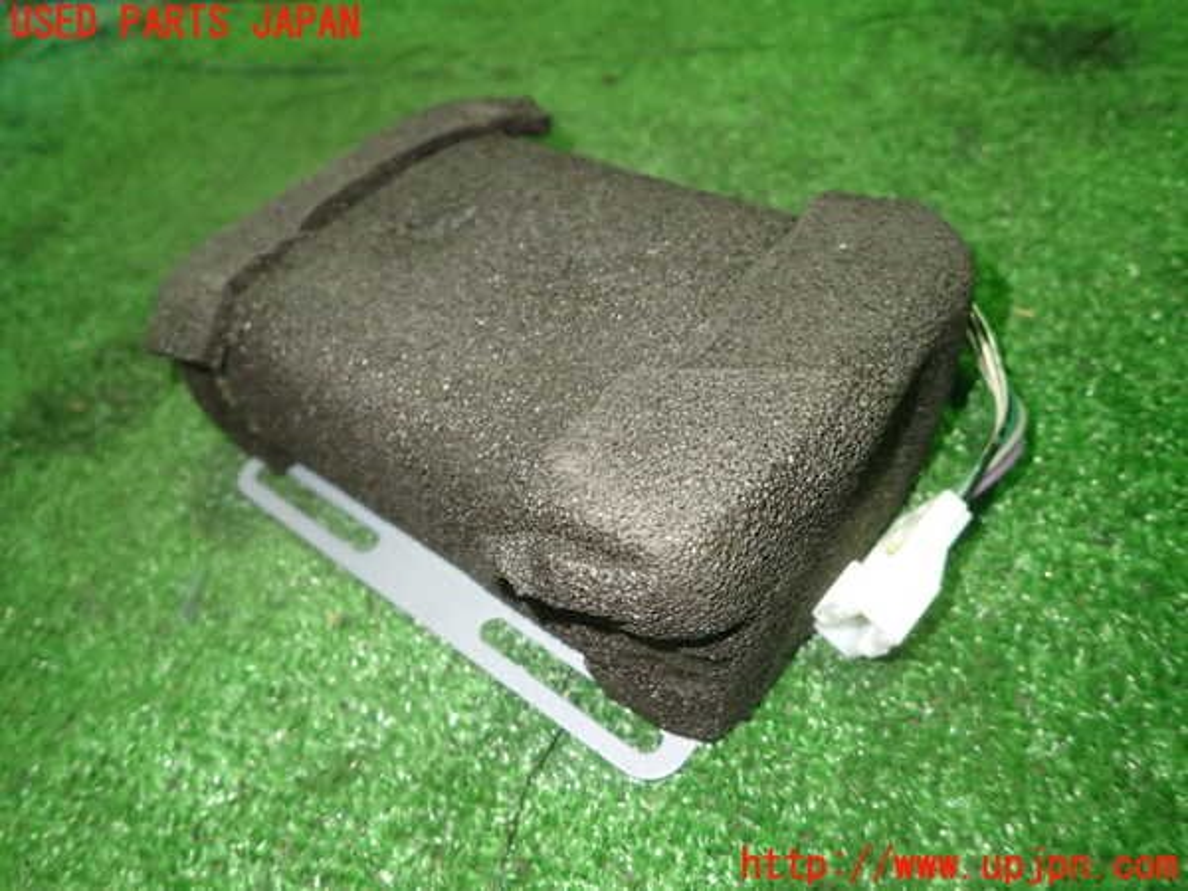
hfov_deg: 69.4
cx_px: 594
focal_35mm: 25
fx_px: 858
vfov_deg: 54.9
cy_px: 446
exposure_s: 1/30
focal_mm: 4.5
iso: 400
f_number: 2
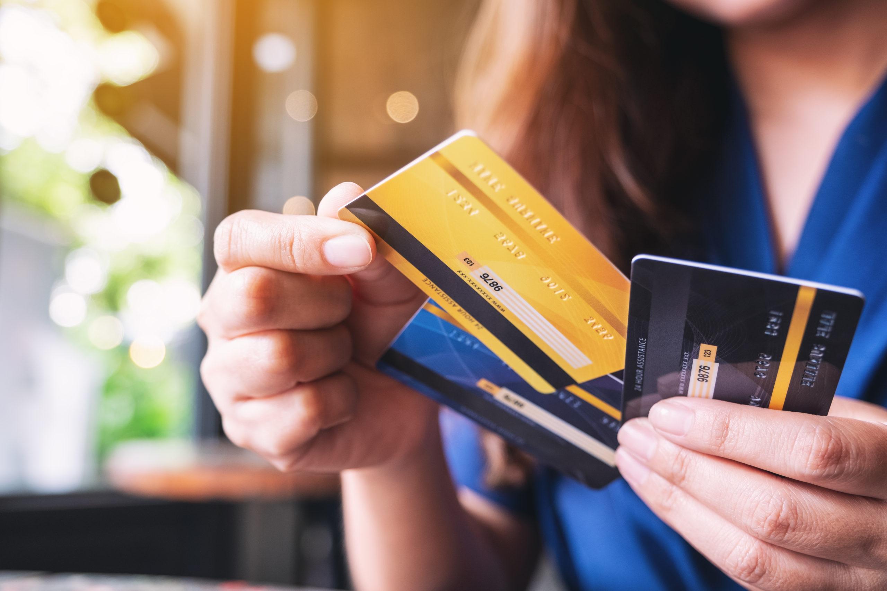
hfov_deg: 51.9
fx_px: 912
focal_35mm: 37
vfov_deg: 35.9
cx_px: 444
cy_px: 296
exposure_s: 1/40
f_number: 2.8
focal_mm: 24.9
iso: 320
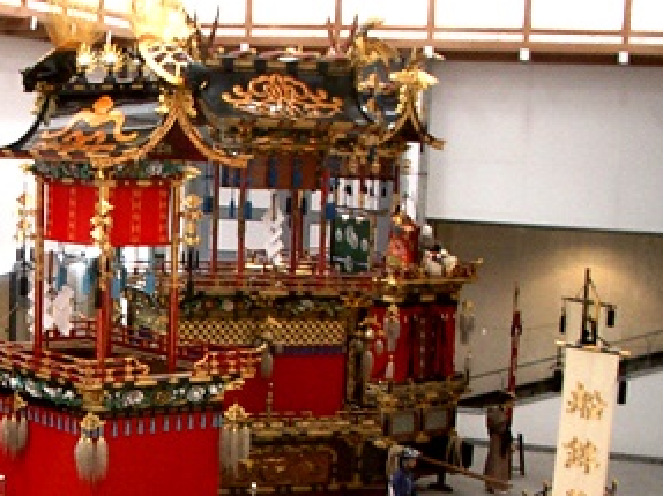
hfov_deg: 22.6
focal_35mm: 83
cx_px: -12
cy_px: 498
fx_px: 1589
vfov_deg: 17.3
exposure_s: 1/8
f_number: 2.6
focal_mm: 5.8
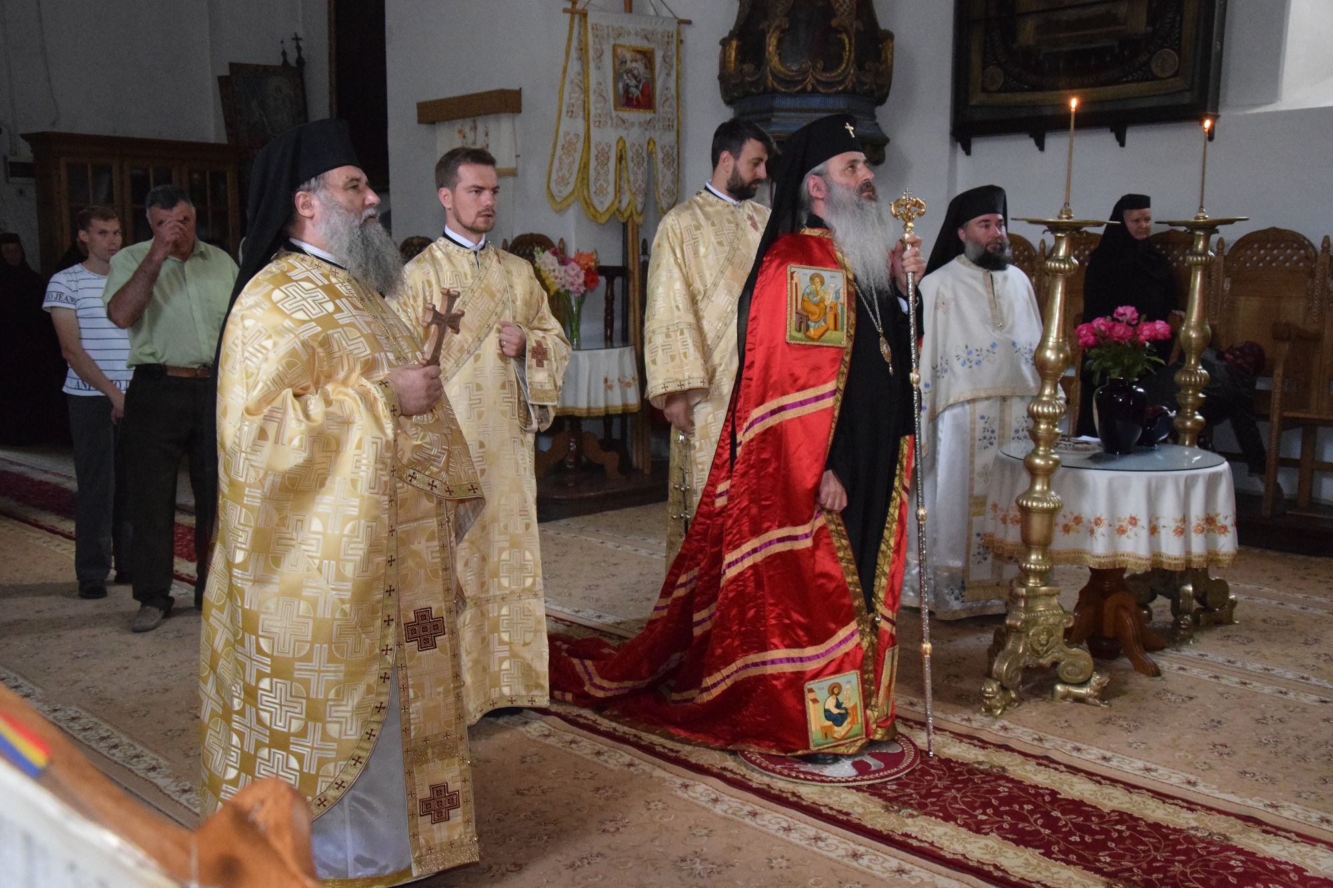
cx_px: 666
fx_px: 1388
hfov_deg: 51.3
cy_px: 444
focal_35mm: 38
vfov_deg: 35.5
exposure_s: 1/100
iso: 6400
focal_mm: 25
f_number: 5.6
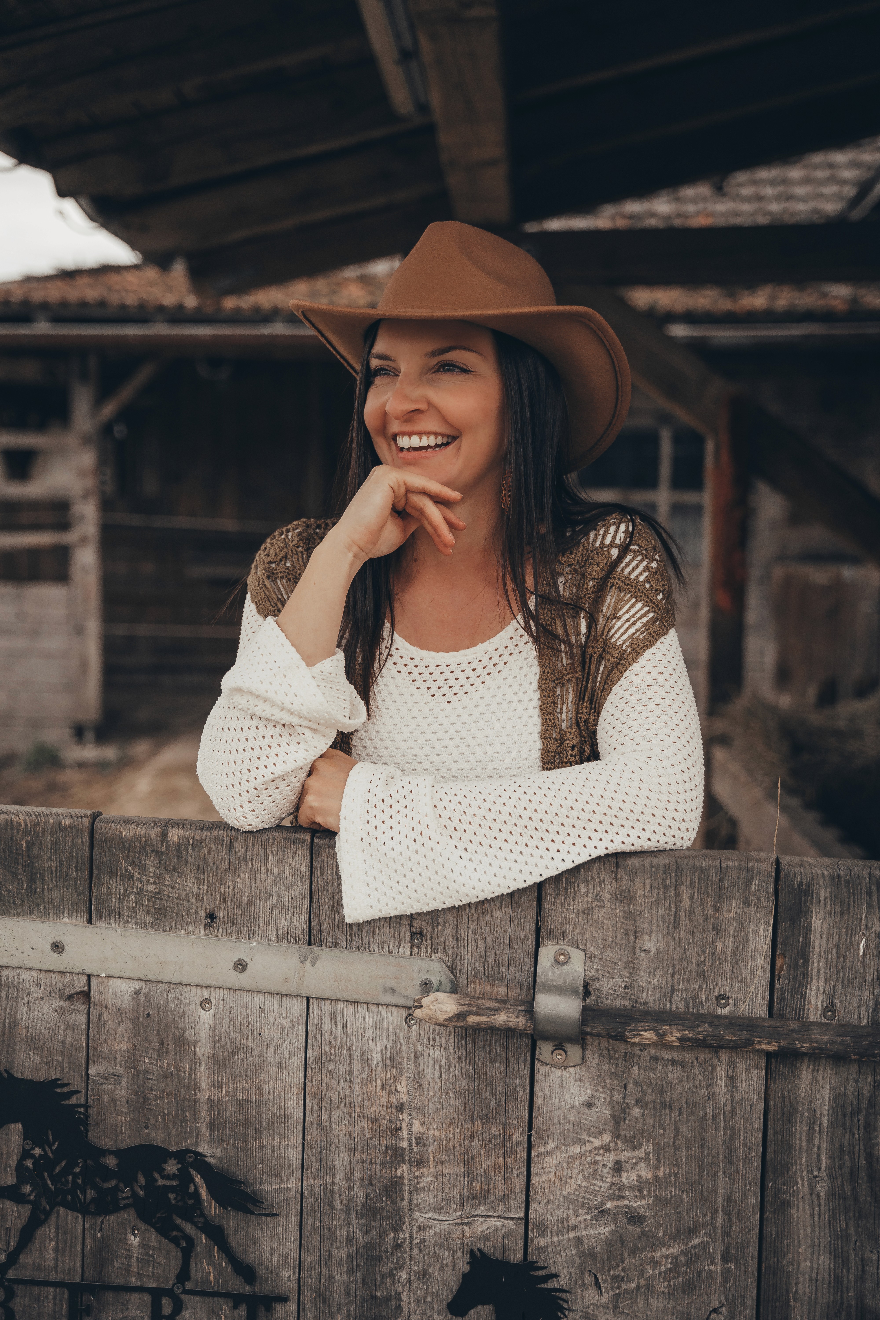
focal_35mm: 45
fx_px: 1650
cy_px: 660
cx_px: 440
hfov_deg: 29.9
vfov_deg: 43.6
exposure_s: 1/1250
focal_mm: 45
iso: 640
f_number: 2.8
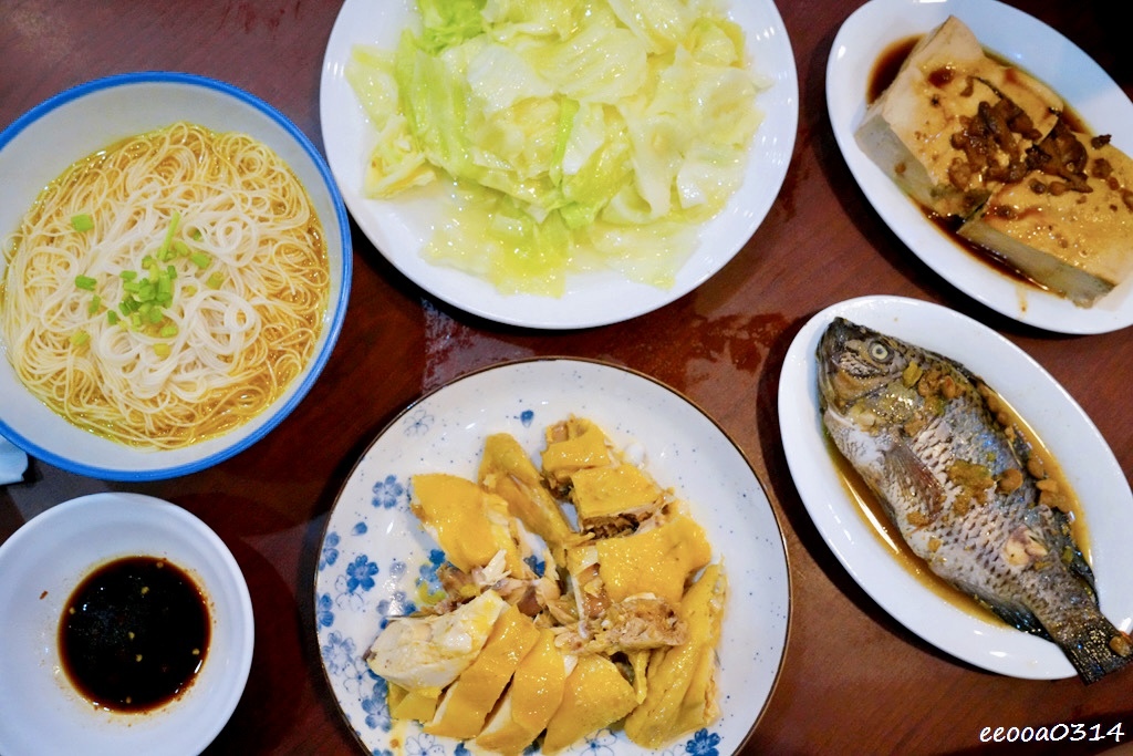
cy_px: 378
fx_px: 1007
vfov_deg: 41.1
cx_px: 566
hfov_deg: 58.7
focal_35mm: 32
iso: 6400
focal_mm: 32
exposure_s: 1/250
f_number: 8
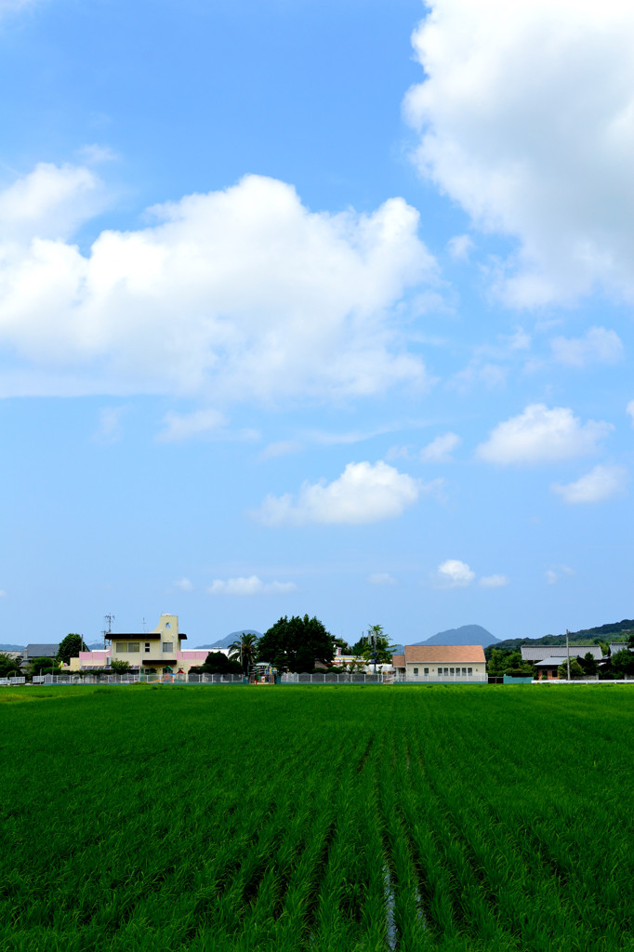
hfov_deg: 25.7
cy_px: 476
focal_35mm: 52
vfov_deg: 37.9
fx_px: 1388
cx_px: 317
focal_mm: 35
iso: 100
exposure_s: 1/250
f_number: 8
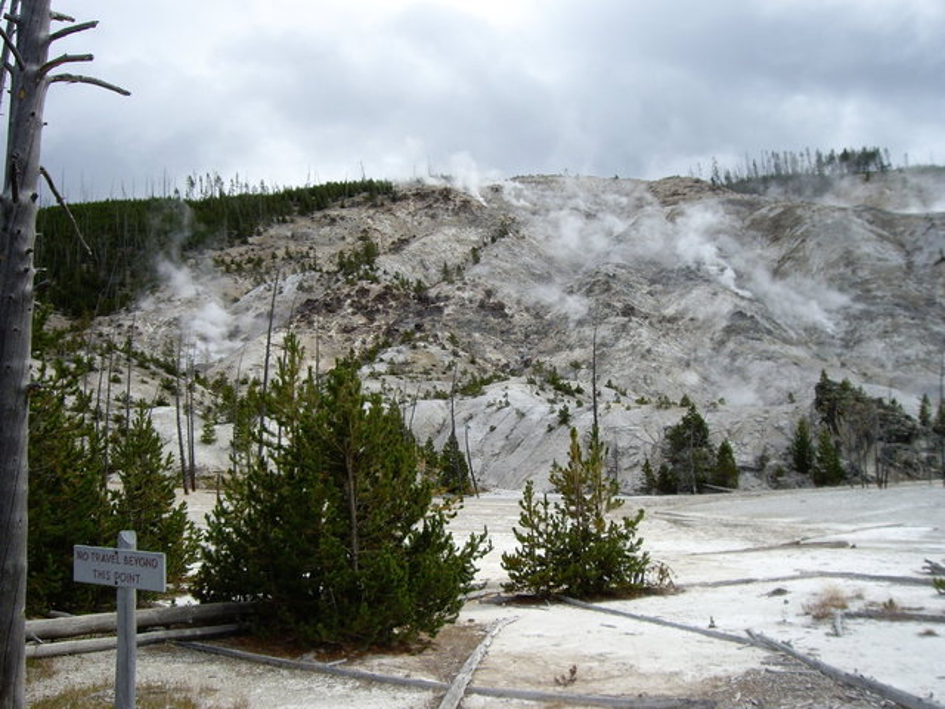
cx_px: 472
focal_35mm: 38
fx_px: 1037
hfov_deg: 49.0
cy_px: 354
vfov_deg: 37.7
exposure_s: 1/500
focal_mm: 6.2
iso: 50
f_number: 4.3
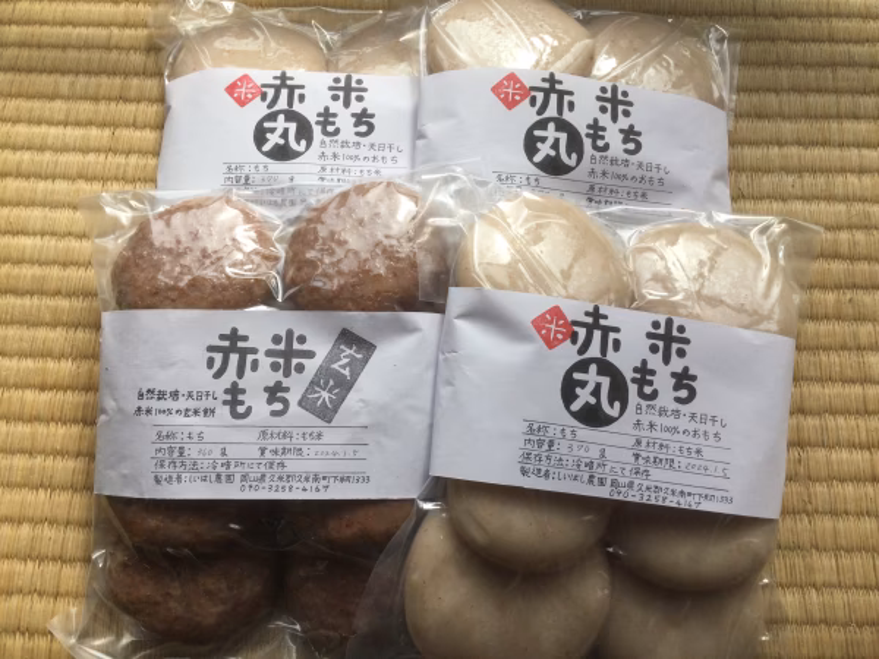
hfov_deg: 58.4
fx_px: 787
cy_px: 330
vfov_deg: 45.4
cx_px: 440
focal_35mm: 31
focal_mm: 3.3
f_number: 2.4
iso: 25
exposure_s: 1/405
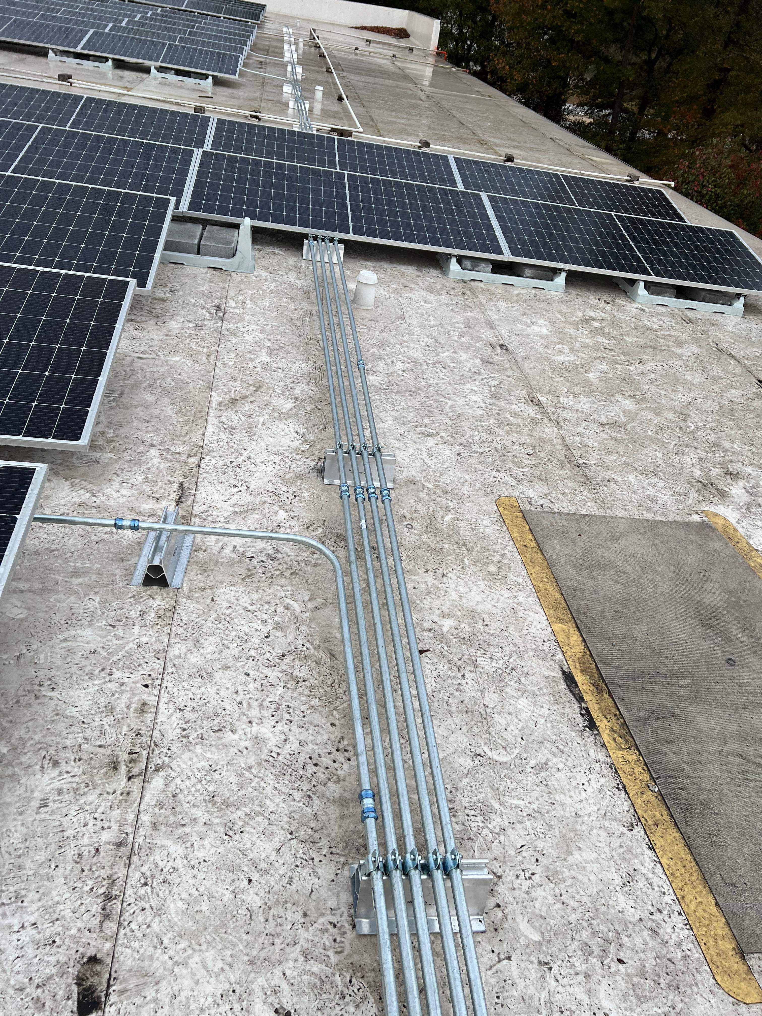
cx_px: 381
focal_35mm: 26
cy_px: 508
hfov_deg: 53.1
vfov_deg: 67.3
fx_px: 763
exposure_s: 1/316
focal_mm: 5.7
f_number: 1.5
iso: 50
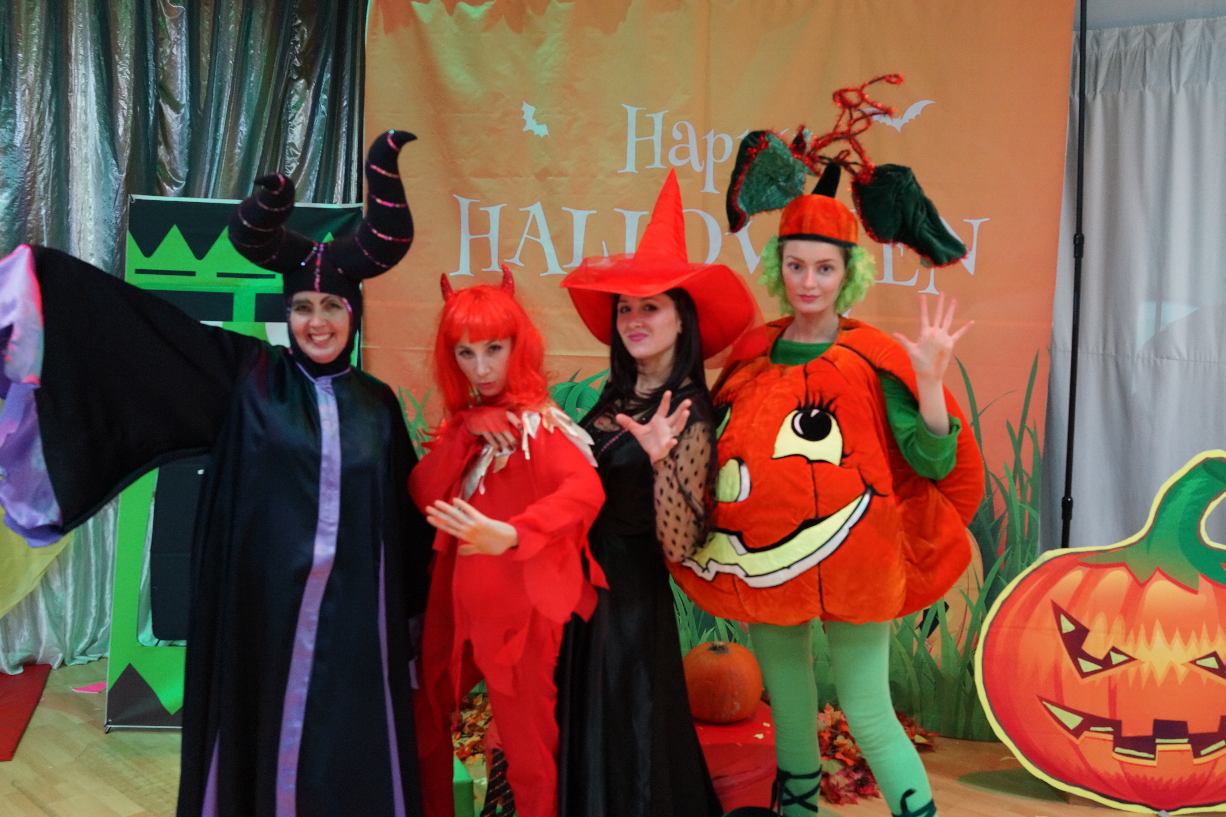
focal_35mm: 35
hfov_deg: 54.4
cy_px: 408
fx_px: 1192
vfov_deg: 37.9
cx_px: 613
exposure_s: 1/80
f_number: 5
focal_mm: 35
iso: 3200
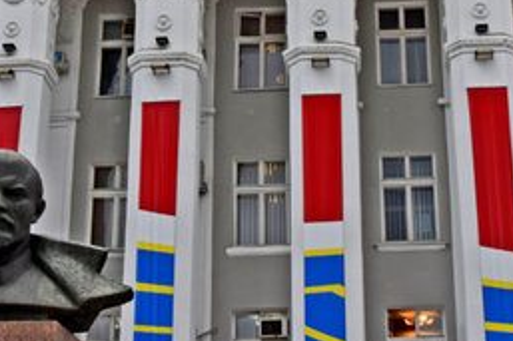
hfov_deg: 22.4
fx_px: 1296
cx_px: 246
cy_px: 4
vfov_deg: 14.8
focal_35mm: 91
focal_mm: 26
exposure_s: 1/250
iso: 250
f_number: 8
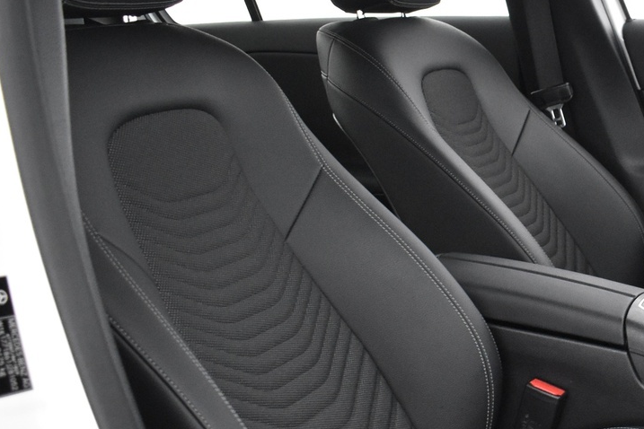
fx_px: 1091
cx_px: 651
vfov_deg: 22.1
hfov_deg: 30.5
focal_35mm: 61
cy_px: 311
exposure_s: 1/30
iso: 3200
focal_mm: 18
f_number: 3.5
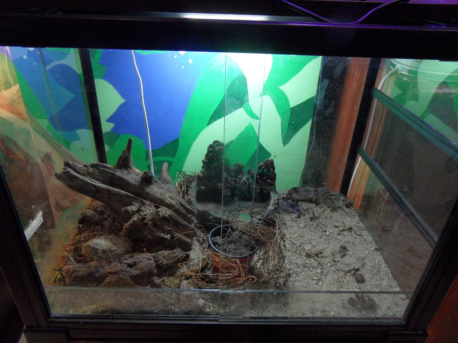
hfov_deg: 71.6
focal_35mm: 24
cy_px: 172
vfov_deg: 56.8
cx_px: 229
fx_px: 318
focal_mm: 3.9
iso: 200
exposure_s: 1/8
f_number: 3.2
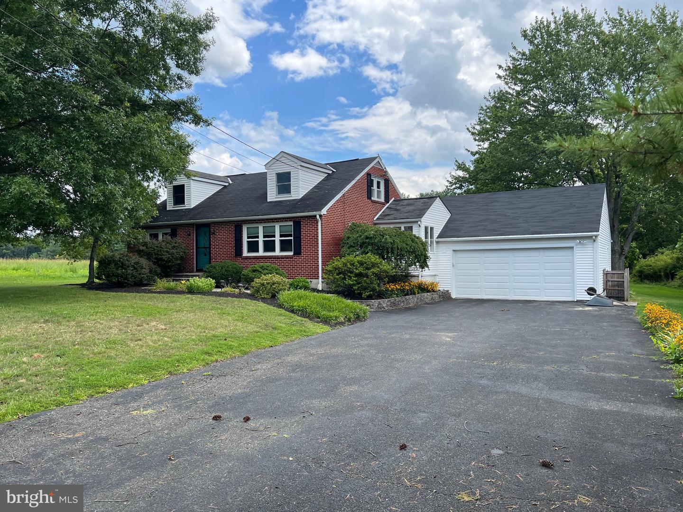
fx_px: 513
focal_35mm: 26
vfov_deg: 53.1
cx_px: 342
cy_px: 256
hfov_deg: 67.3
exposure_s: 1/1808
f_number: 1.5
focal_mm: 5.7
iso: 50
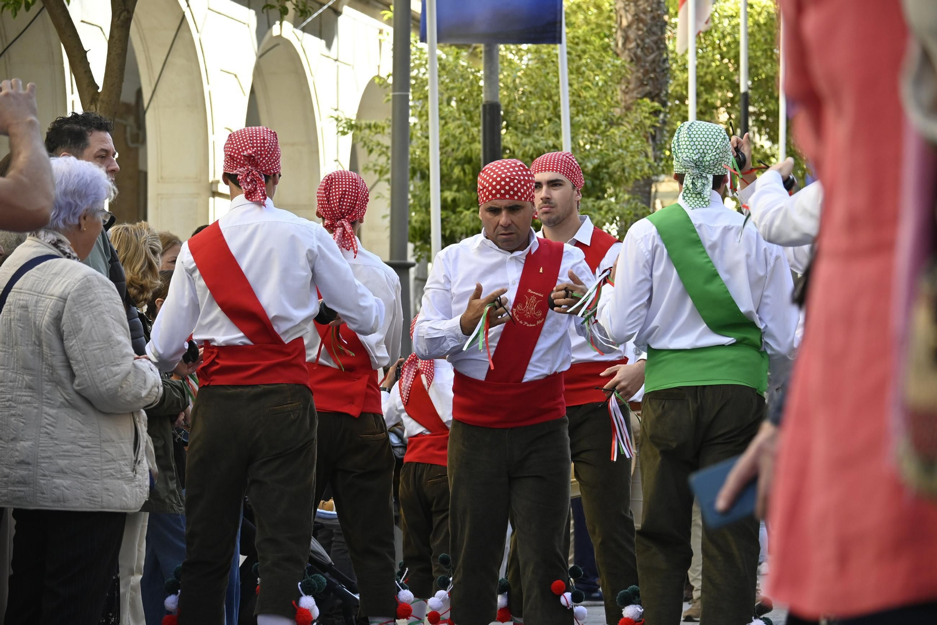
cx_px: 468
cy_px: 312
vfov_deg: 10.4
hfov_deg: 15.5
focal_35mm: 132
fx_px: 3435
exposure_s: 1/400
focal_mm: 88
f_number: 5.6
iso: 400
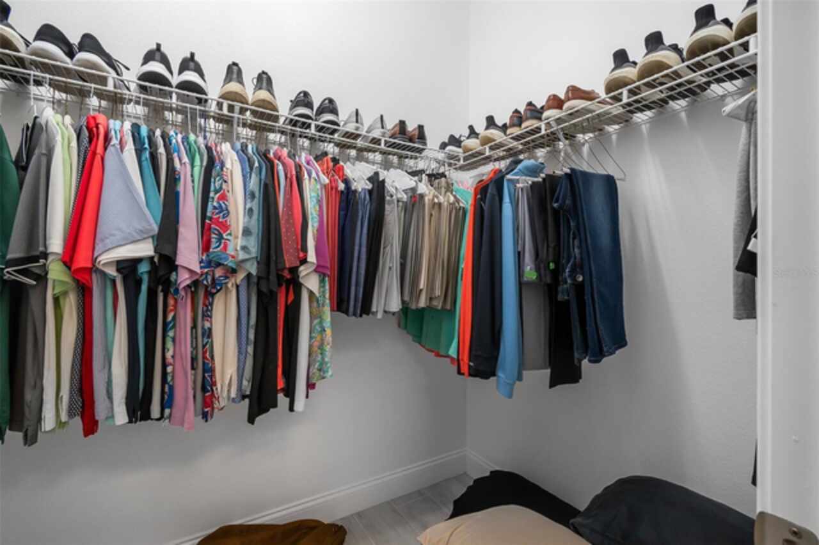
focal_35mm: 15
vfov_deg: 77.3
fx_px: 341
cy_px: 272
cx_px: 410
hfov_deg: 100.4
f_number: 9
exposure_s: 1/15
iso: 320
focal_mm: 10
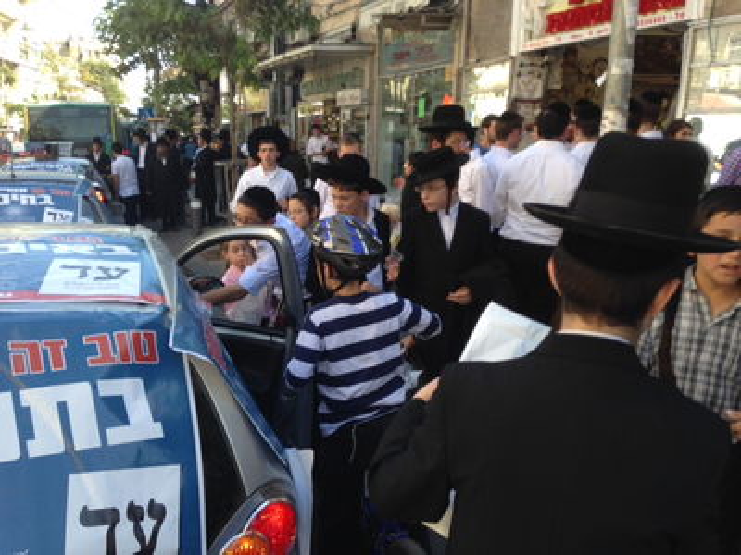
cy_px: 278
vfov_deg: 42.9
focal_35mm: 33
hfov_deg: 55.4
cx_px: 370
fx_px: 706
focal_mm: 4.12
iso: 50
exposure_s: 1/298
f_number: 2.4
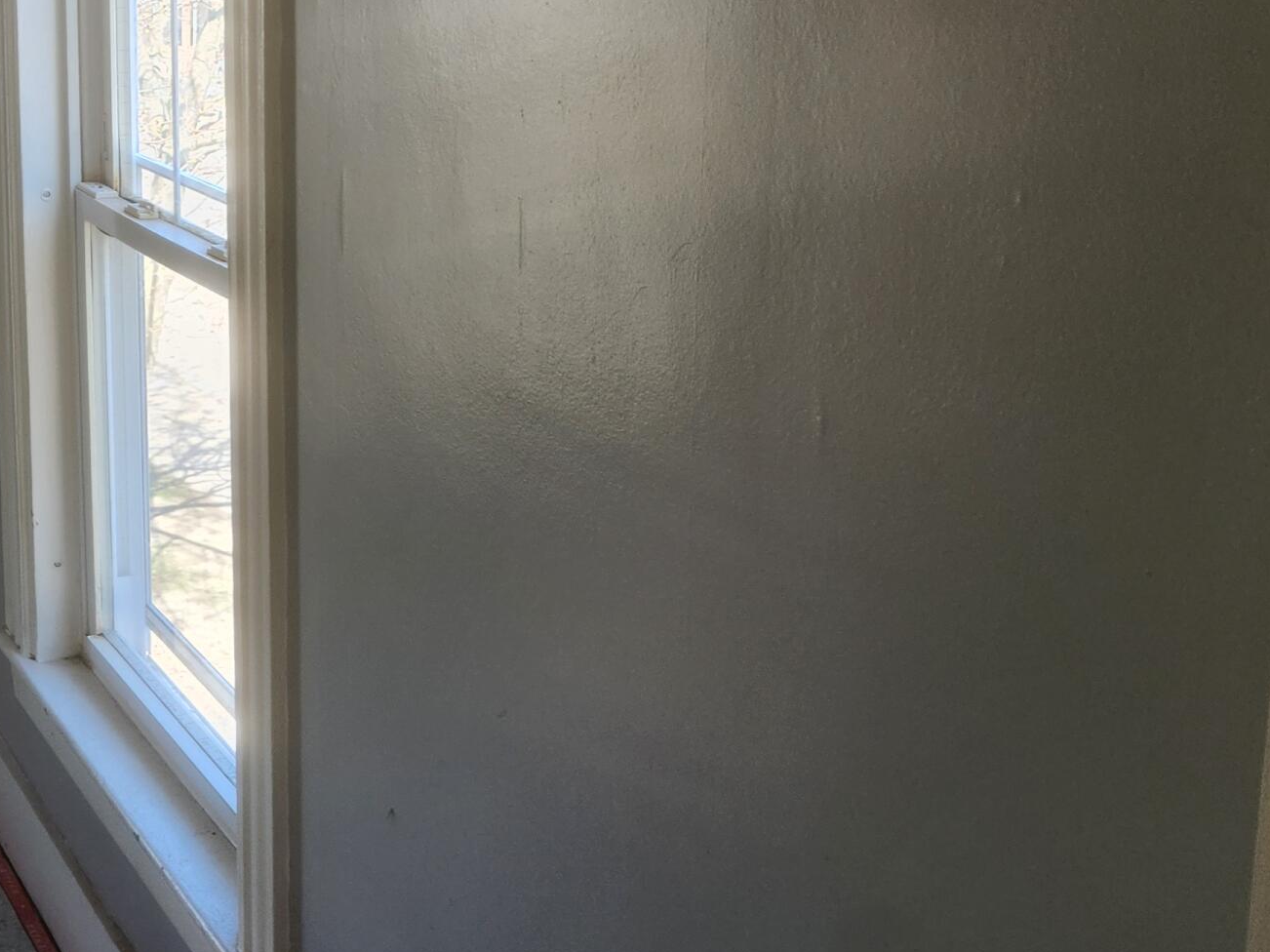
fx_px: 1944
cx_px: -26
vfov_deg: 27.1
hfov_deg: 32.9
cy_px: 220
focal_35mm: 53
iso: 64
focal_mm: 5.4
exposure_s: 1/180
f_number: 1.8
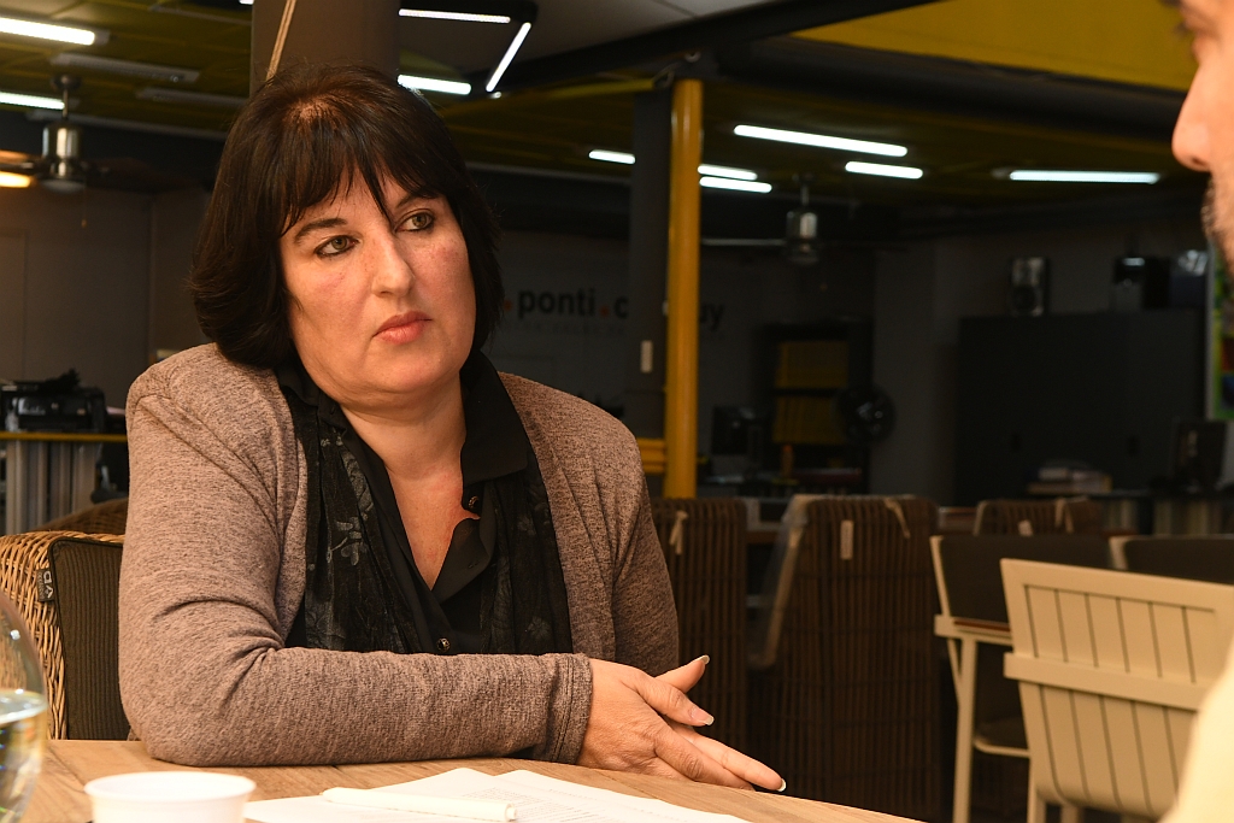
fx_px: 2262
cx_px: 617
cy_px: 412
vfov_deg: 20.6
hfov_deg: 30.5
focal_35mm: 66
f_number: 6.3
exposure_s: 1/60
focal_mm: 44
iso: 1000
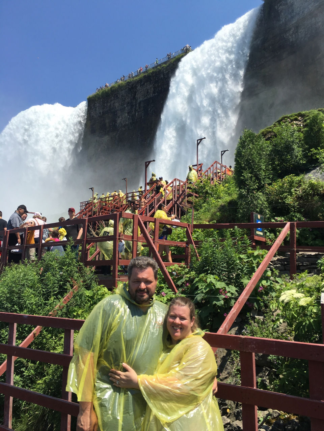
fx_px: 362
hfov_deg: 48.2
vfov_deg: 61.7
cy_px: 216
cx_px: 162
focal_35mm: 29
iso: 25
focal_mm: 4.15
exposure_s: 1/1399
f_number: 2.2
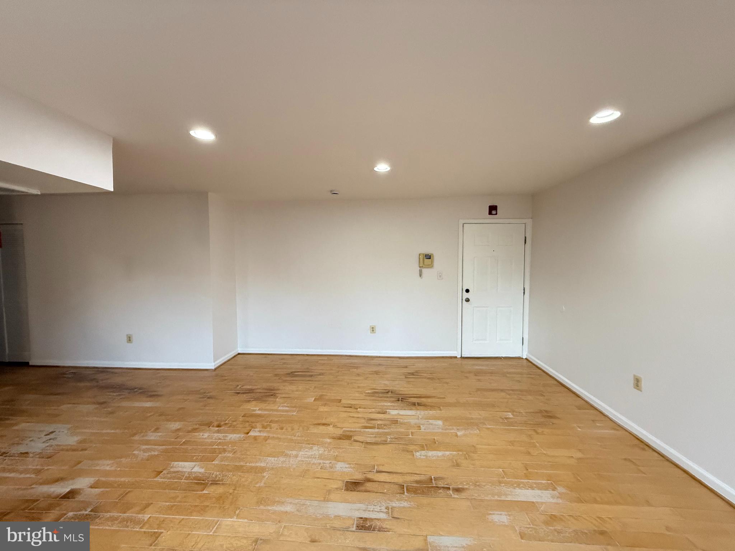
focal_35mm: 14
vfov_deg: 85.7
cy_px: 276
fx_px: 297
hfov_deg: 102.1
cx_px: 368
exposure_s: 1/120
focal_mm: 2.22
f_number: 2.2
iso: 500
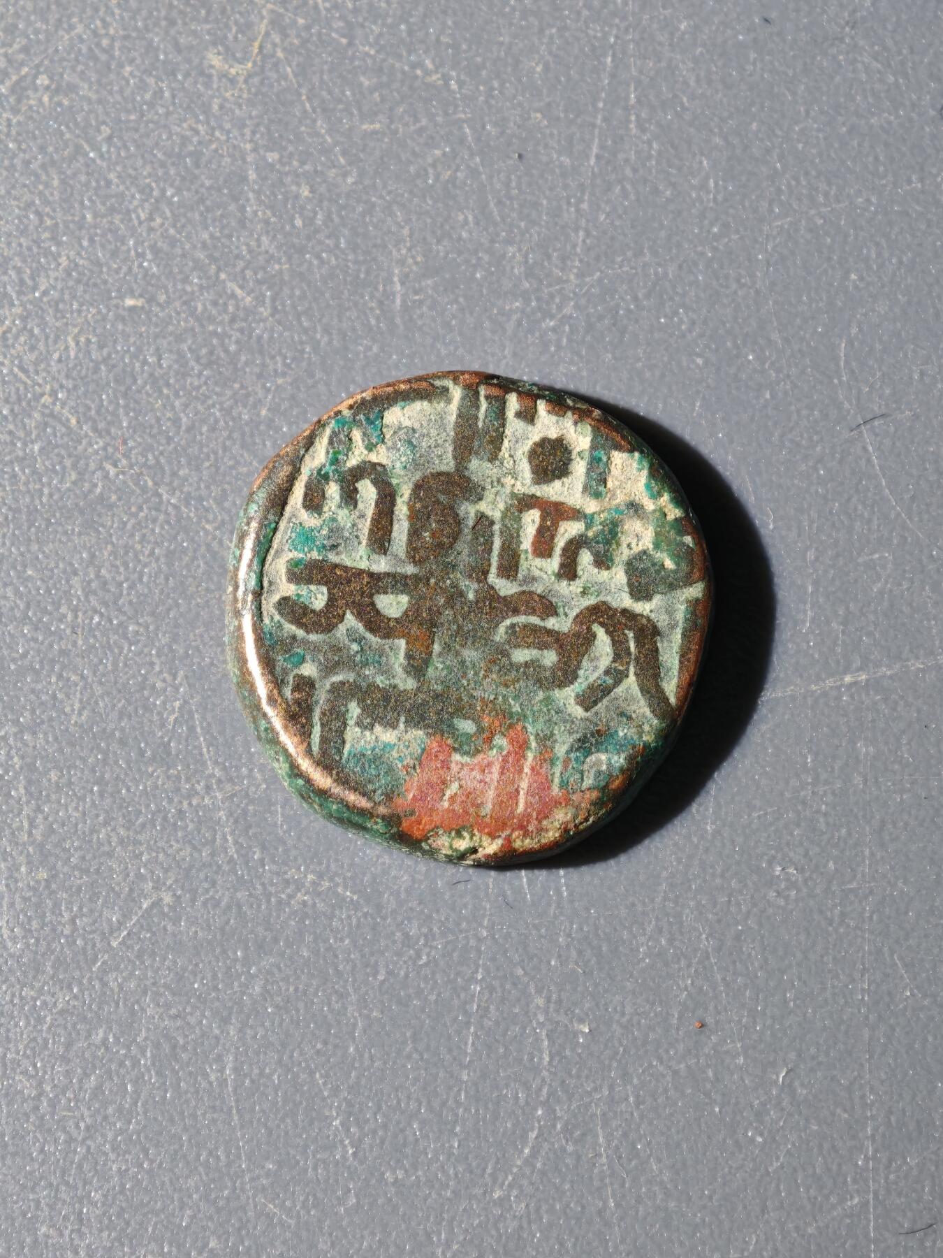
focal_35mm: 121
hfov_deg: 12.2
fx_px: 4395
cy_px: 629
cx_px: 472
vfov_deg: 16.3
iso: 320
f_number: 2
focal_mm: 9
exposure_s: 1/102
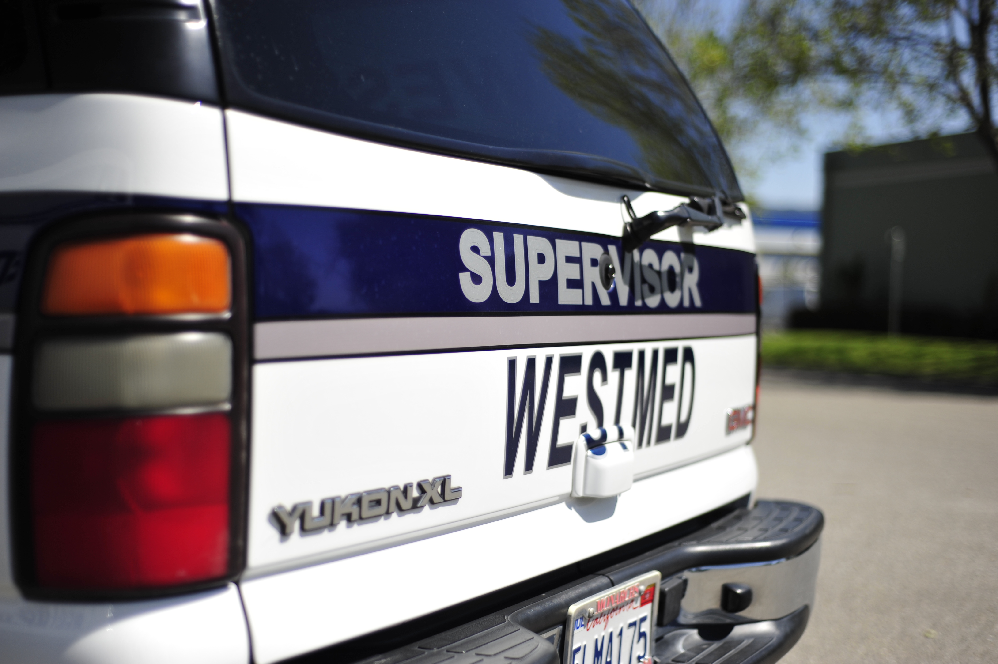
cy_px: 332
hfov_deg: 39.6
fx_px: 1385
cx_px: 499
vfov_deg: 27.0
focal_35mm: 50
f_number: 1.8
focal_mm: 50
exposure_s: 1/8000
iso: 200
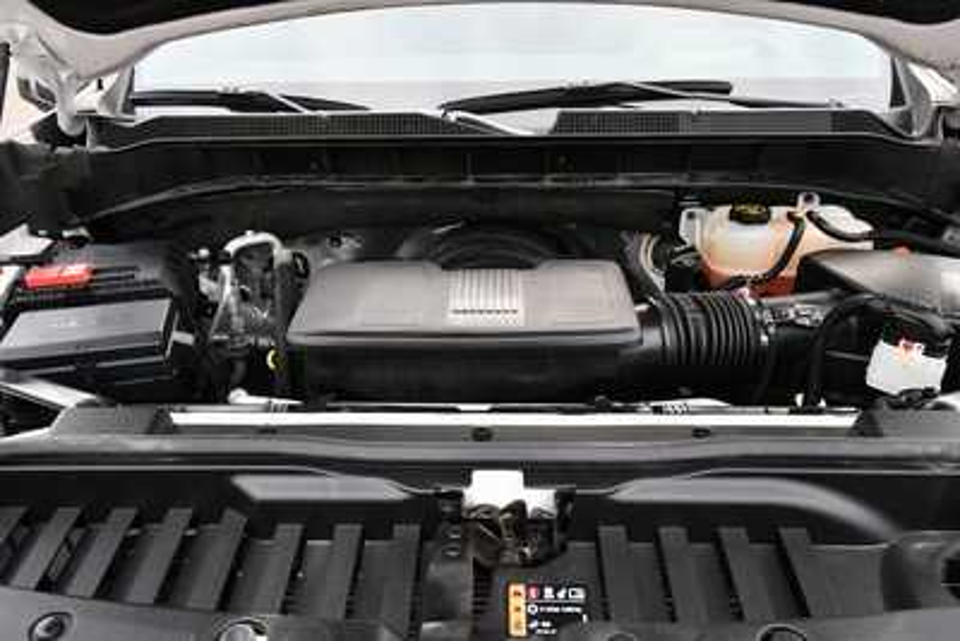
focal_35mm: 30
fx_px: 800
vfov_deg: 43.6
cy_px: 320
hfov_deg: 61.9
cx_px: 480
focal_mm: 20
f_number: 5.6
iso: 500
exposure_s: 1/250
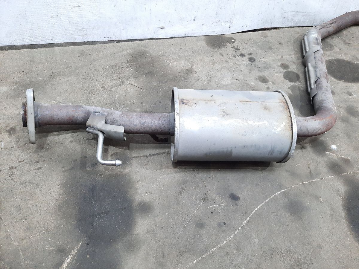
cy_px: 134
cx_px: 180
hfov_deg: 69.4
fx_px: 259
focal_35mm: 25
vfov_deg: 54.9
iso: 400
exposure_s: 1/50
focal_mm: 4.6
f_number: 2
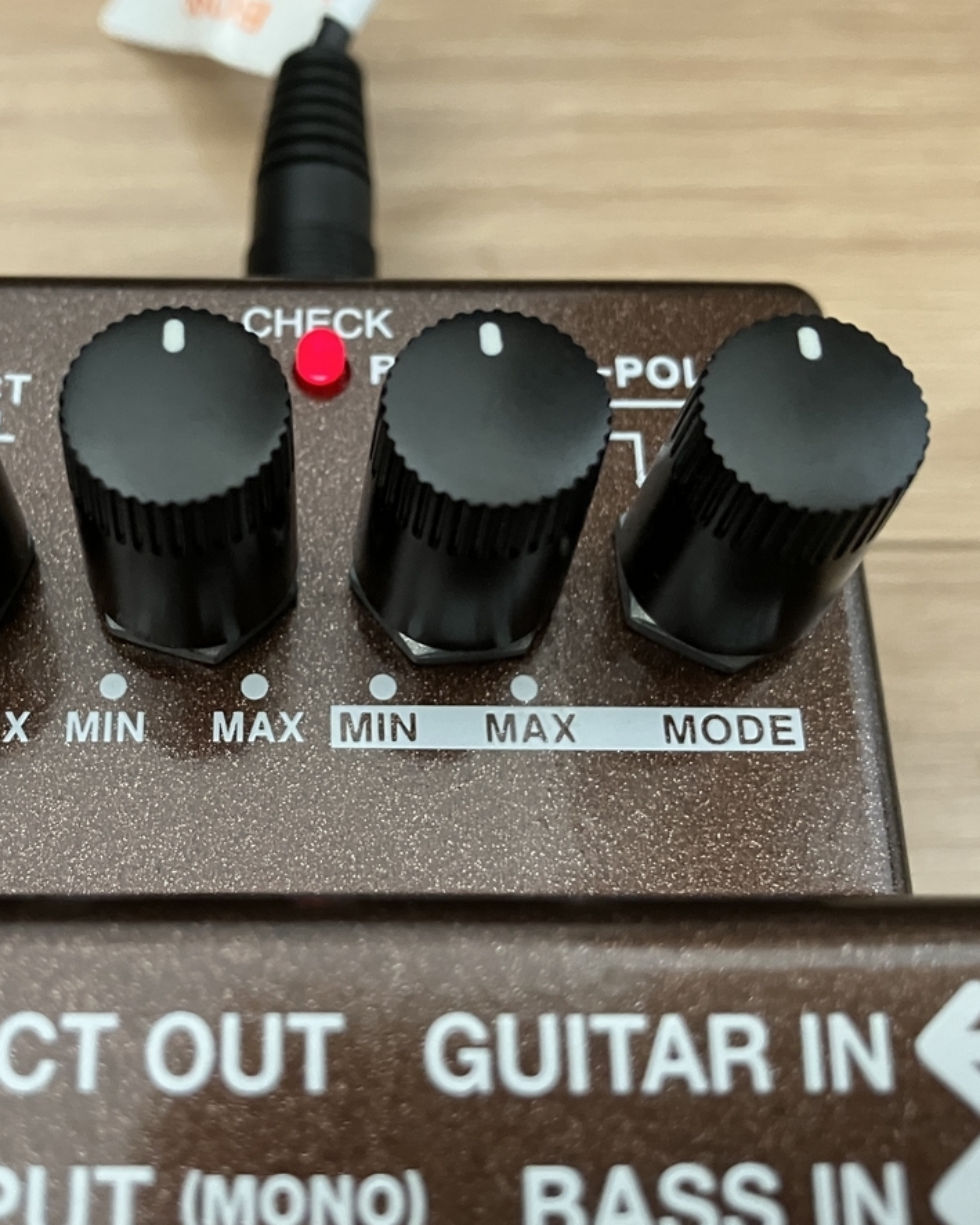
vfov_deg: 49.1
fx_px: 1341
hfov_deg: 39.6
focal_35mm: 37
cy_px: 617
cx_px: 317
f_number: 1.8
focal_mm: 3.99
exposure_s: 1/30
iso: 500
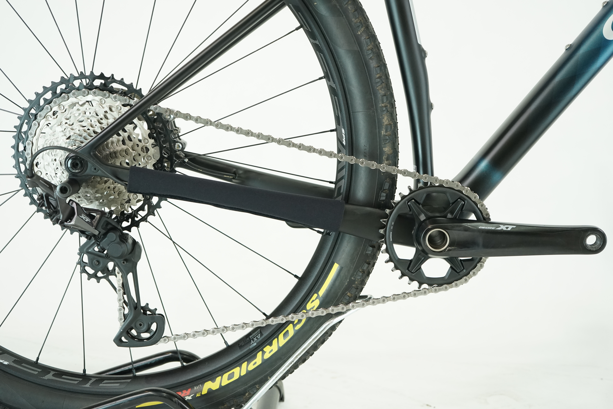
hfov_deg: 42.7
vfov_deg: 29.2
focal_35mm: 46
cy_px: 204
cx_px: 306
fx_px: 783
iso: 1600
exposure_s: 1/200
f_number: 5
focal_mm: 46
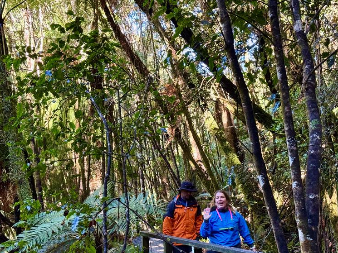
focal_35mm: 66
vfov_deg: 22.2
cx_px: 168
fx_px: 645
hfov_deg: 29.4
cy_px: 166
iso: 250
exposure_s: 1/60
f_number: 1.78
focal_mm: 6.76
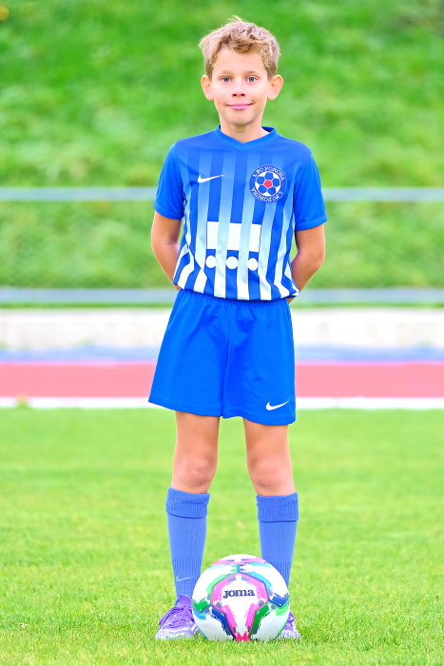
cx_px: 222
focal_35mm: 194
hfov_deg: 7.1
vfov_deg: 10.6
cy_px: 333
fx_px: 3590
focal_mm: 129.2
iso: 320
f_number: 2.8
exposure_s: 1/240
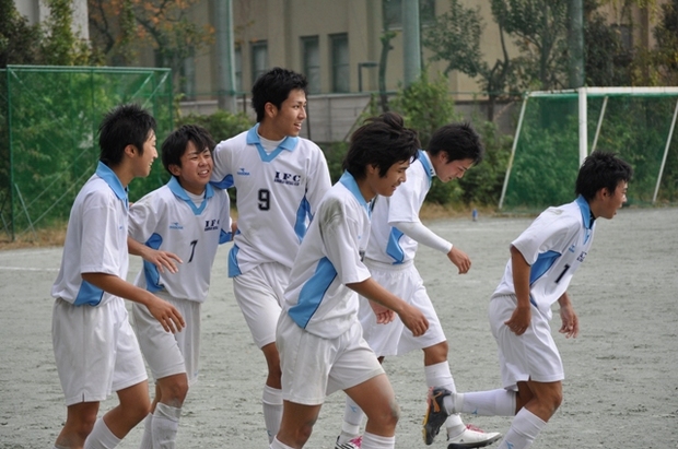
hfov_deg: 19.0
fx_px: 2030
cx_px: 339
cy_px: 224
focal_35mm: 108
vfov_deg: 12.6
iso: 400
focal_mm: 72
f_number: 5
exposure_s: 1/1250
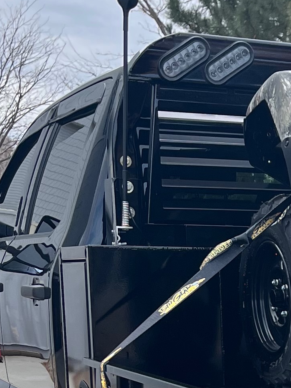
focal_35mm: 108
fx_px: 1211
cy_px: 525
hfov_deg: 12.8
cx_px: 464
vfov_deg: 17.0
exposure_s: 1/705
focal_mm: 5.1
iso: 50
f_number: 1.6
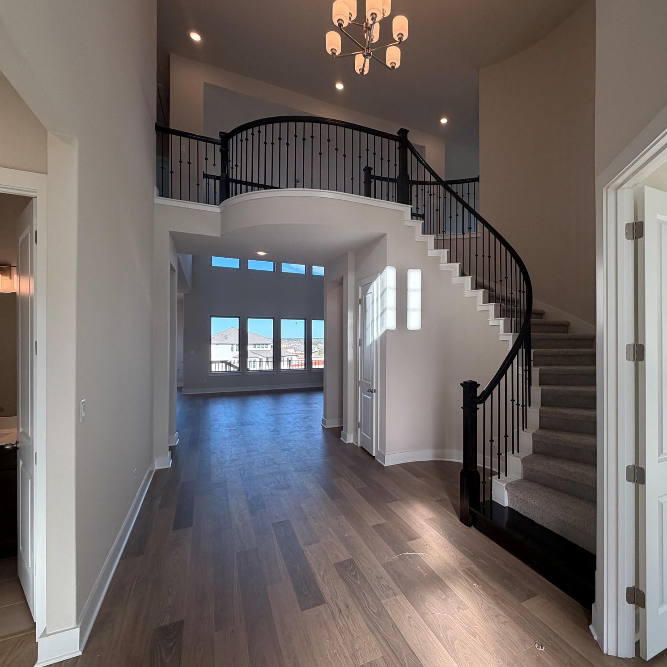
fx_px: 371
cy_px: 338
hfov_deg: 82.9
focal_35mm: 17
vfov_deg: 84.0
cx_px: 403
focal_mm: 2.22
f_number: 2.2
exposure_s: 1/212
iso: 64
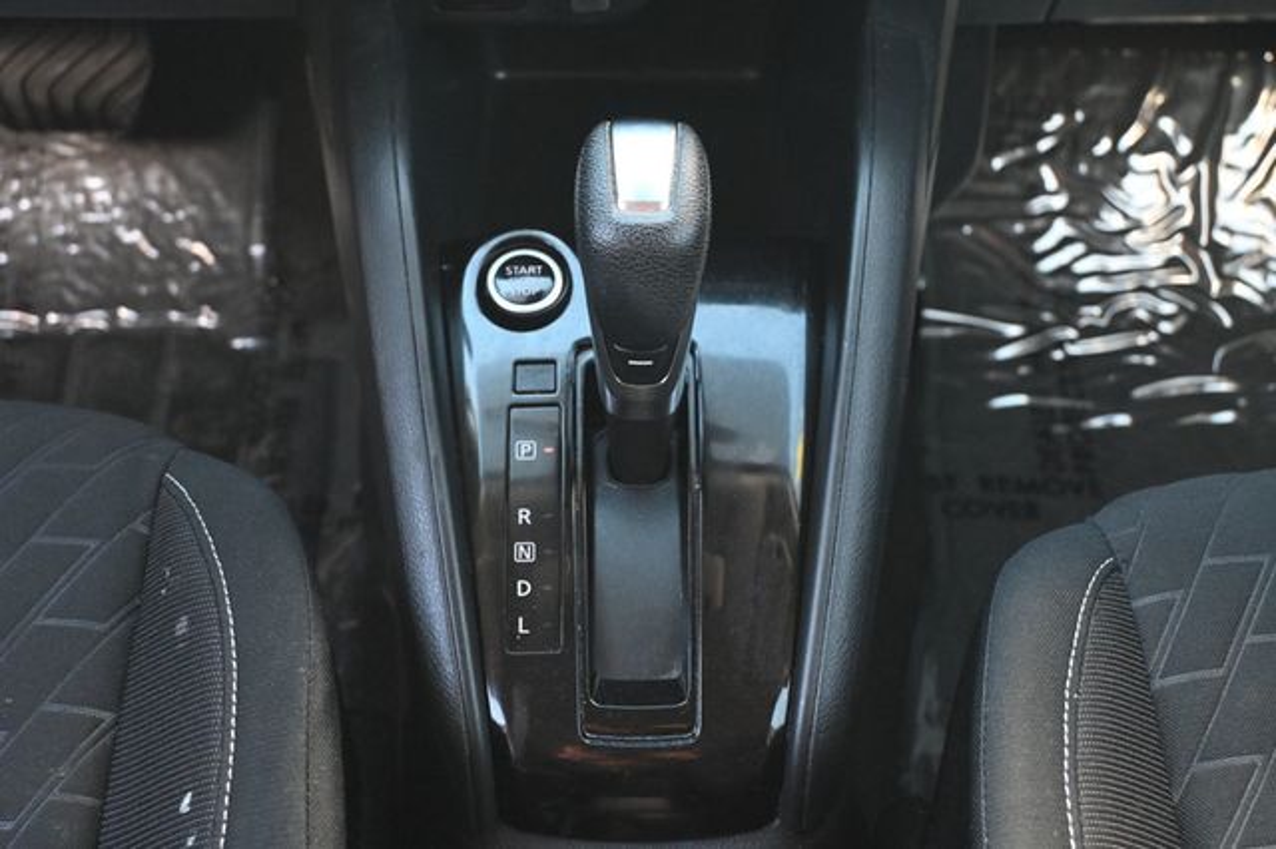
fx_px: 2125
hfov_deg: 33.4
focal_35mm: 60
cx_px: 638
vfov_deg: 22.6
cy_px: 424
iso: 3200
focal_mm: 40
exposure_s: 1/100
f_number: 5.6
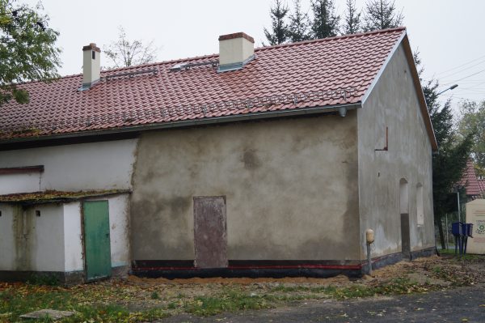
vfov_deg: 29.8
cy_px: 162
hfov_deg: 43.6
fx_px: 606
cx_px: 242
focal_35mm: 45
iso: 400
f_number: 4.5
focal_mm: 30
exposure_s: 1/160
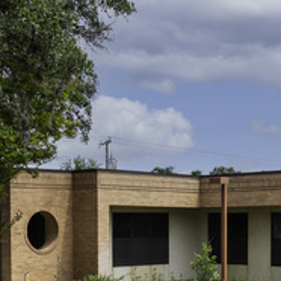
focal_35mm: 82
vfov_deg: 21.0
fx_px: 753
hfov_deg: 21.1
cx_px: 166
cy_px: 205
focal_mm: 28
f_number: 7.1
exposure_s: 1/640
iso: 250
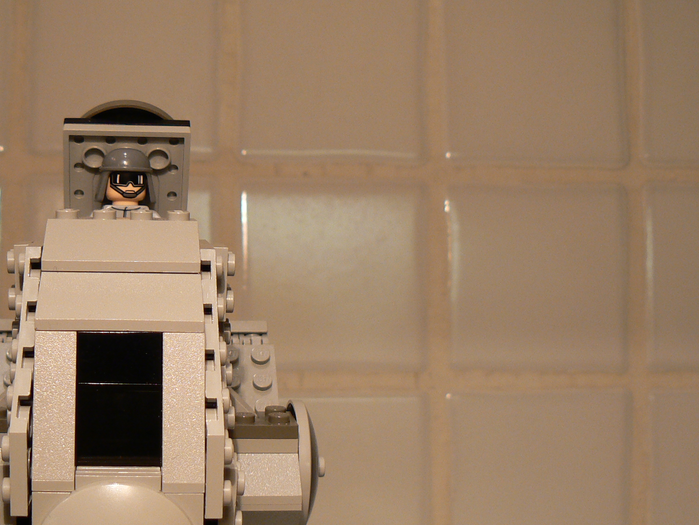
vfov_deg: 24.8
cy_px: 273
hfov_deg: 31.9
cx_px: 155
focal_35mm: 59
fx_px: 1192
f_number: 2.8
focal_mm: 6
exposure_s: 1/25
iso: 100
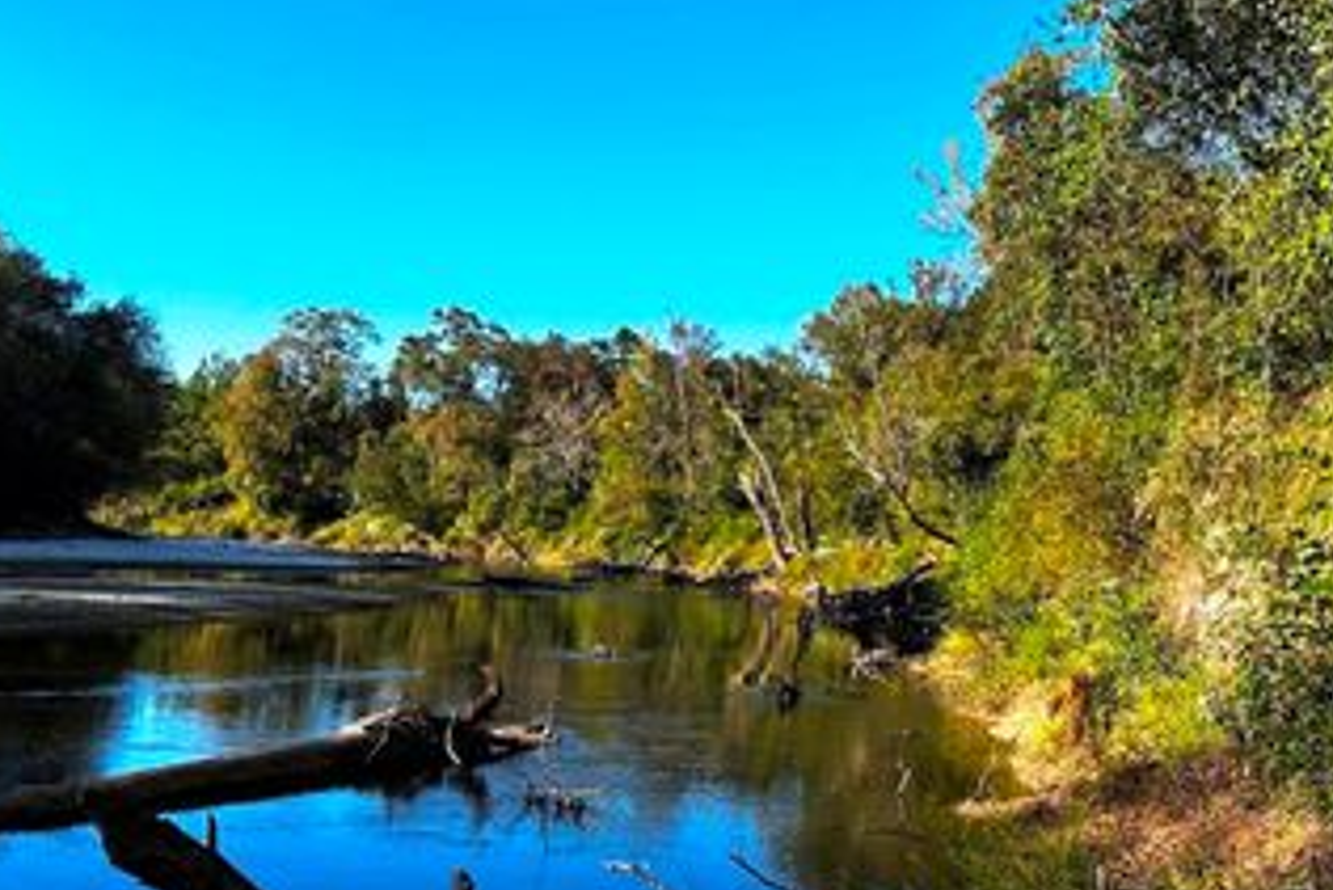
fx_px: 1259
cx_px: 658
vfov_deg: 38.3
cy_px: 264
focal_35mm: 34
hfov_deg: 55.8
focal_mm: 6.86
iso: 80
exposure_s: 1/2353
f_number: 1.78
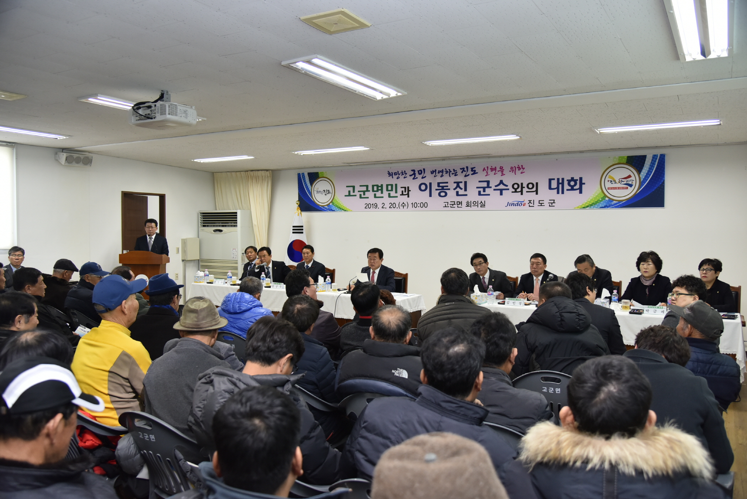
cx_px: 374
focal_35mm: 28
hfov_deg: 65.5
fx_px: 581
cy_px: 250
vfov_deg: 46.4
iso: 1000
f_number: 4
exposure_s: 1/125
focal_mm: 28
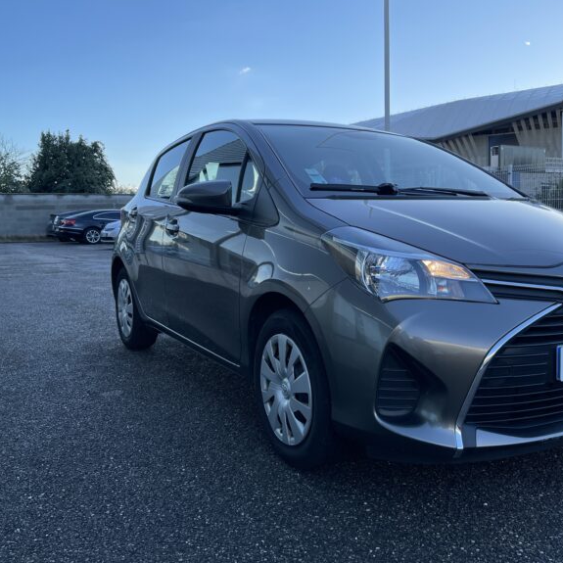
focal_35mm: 32
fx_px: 589
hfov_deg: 50.2
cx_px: 373
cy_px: 277
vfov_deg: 51.1
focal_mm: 5.1
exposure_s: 1/731
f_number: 1.6
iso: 32
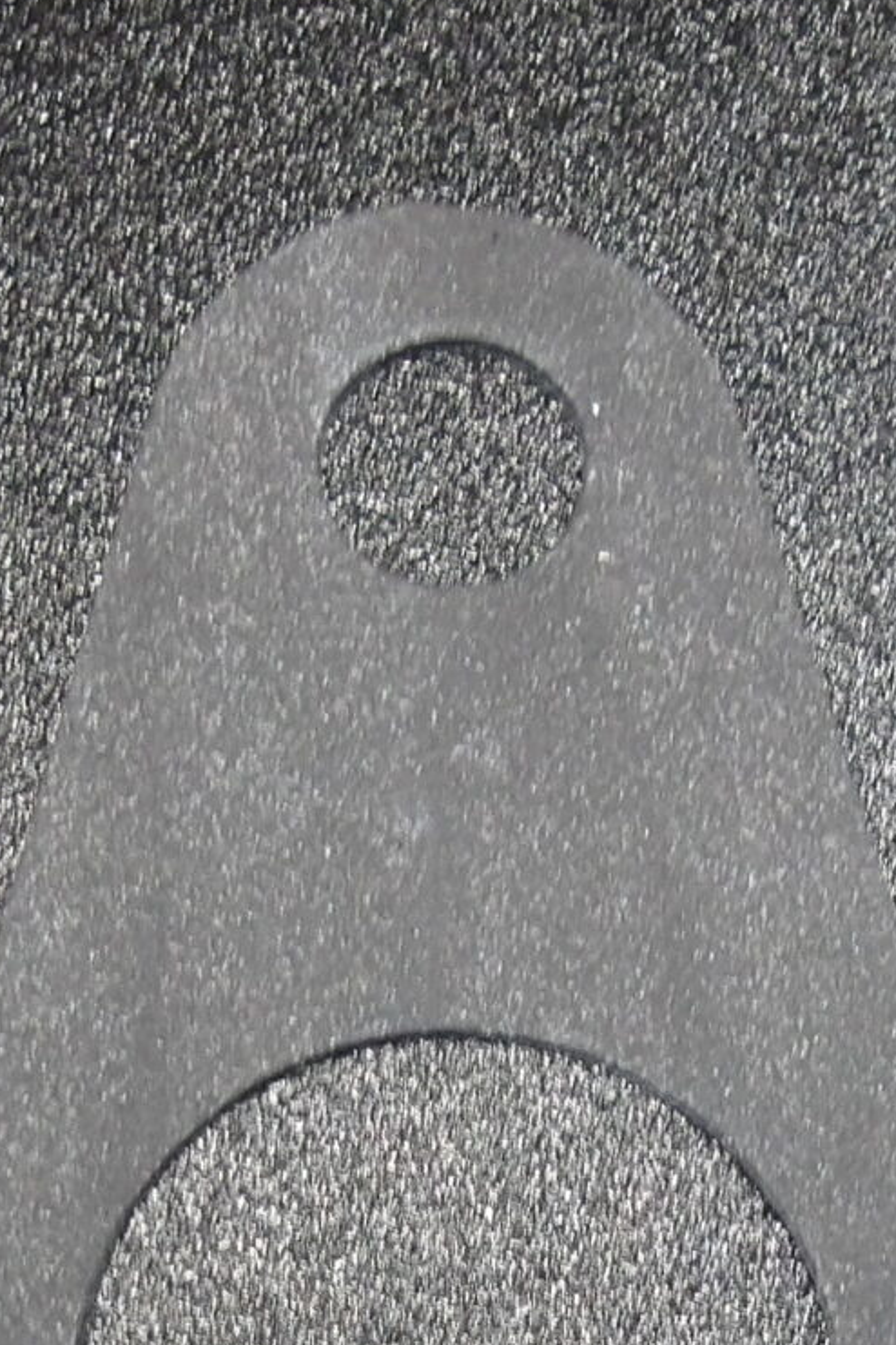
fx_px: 3621
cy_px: 1381
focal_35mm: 97
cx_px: 443
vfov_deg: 20.3
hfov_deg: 14.1
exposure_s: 1/15
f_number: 3
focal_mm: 4.9
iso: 426
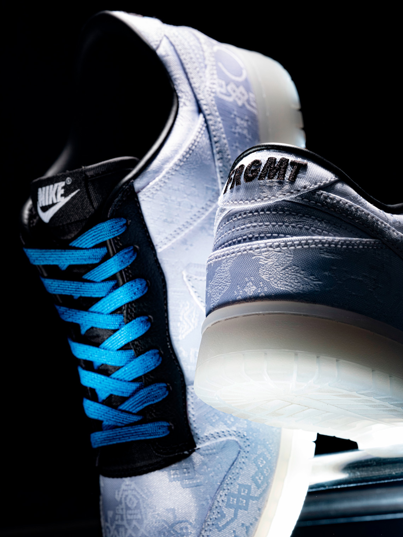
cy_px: 268
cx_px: 202
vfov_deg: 20.7
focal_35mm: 95
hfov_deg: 15.6
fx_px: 1475
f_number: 16
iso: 500
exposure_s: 1/125
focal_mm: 120
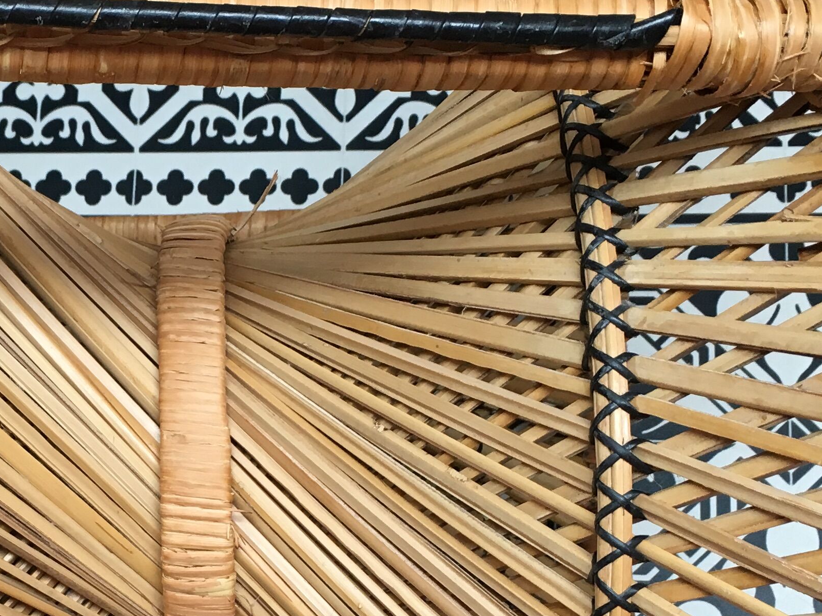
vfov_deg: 19.9
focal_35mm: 73
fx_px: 1733
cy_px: 495
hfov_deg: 26.1
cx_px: 146
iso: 32
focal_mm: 4.15
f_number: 2.2
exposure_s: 1/33
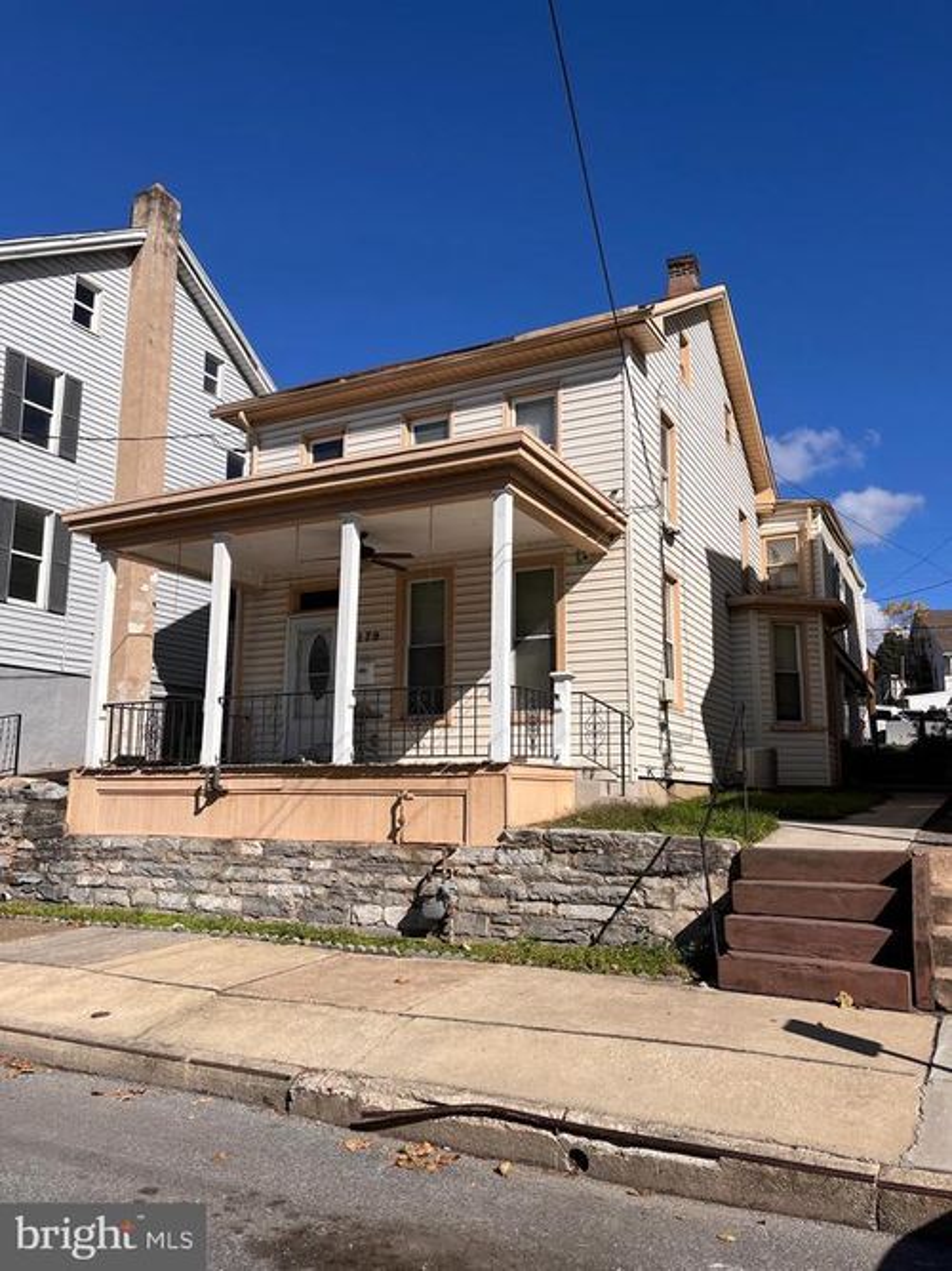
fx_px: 954
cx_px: 476
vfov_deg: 67.3
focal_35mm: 26
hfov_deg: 53.0
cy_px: 636
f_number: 1.6
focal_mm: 5.1
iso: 50
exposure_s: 1/6494
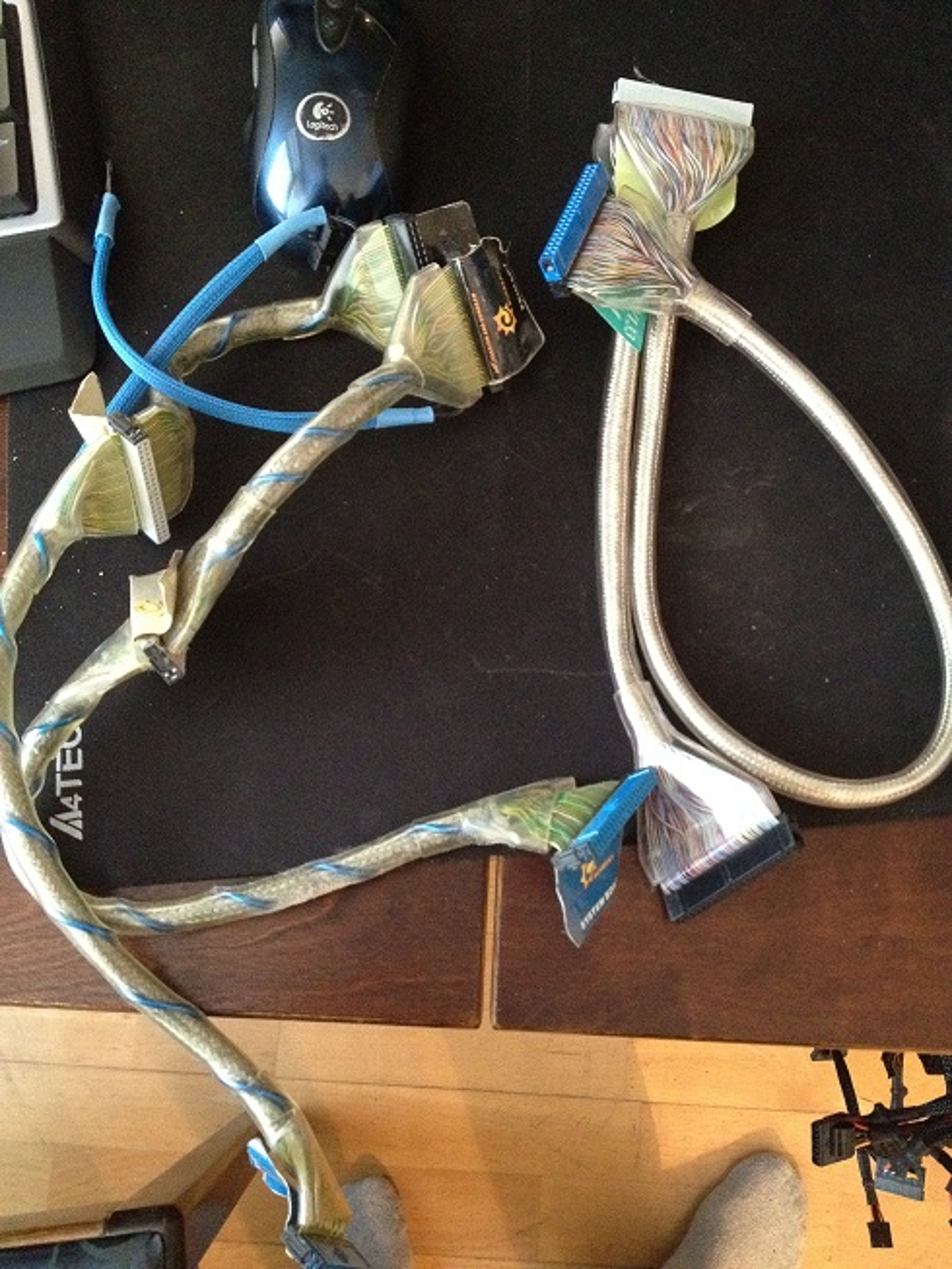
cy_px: 634
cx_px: 476
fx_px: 1283
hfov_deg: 40.7
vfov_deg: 52.6
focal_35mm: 35
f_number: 2.4
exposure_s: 1/15
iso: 800
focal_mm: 4.28
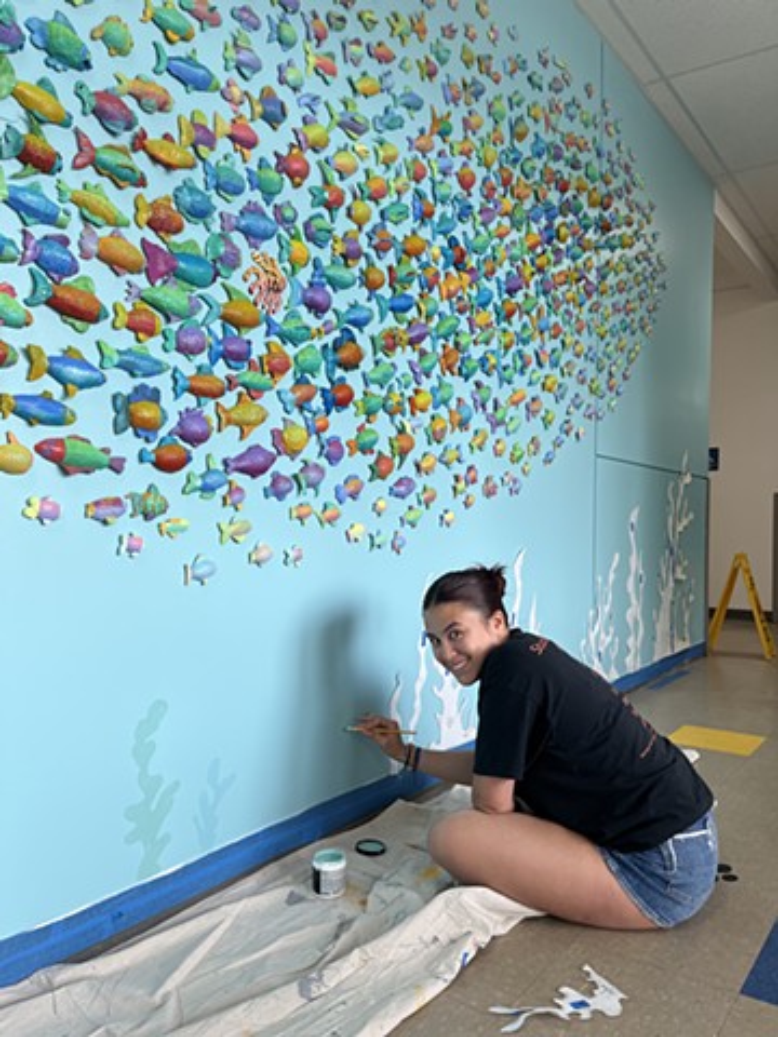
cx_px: 389
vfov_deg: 67.3
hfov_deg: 53.1
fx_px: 779
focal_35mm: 26
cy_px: 518
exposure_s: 1/120
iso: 64
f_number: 1.6
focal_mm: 5.1
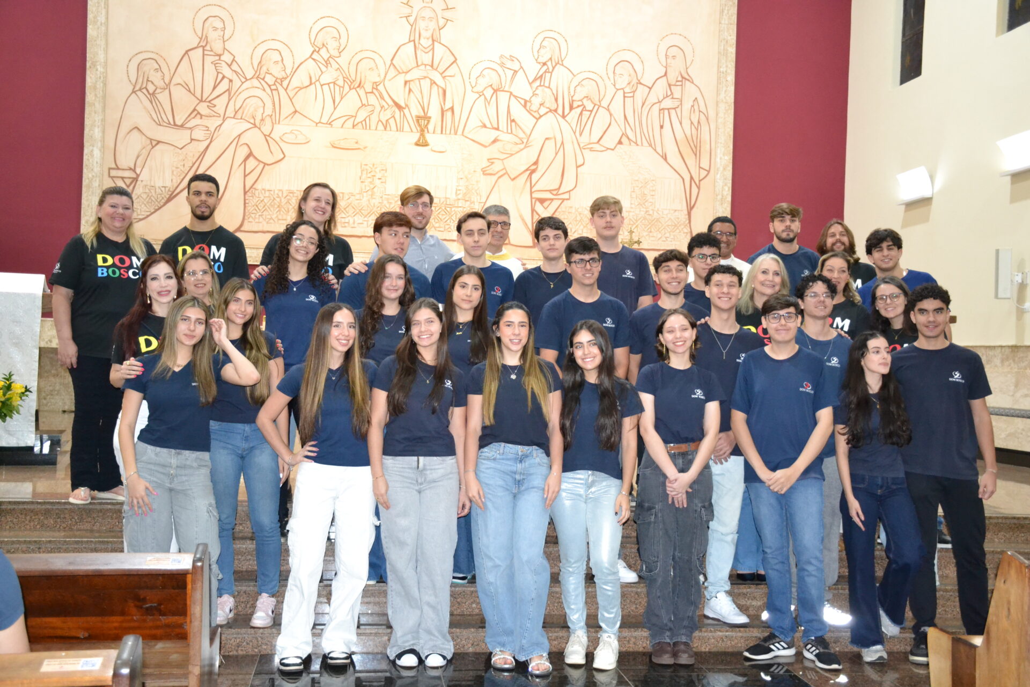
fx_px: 1030
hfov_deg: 53.1
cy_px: 344
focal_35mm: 36
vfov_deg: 36.9
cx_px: 515
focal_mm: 24
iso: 2800
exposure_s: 1/60
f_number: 3.8
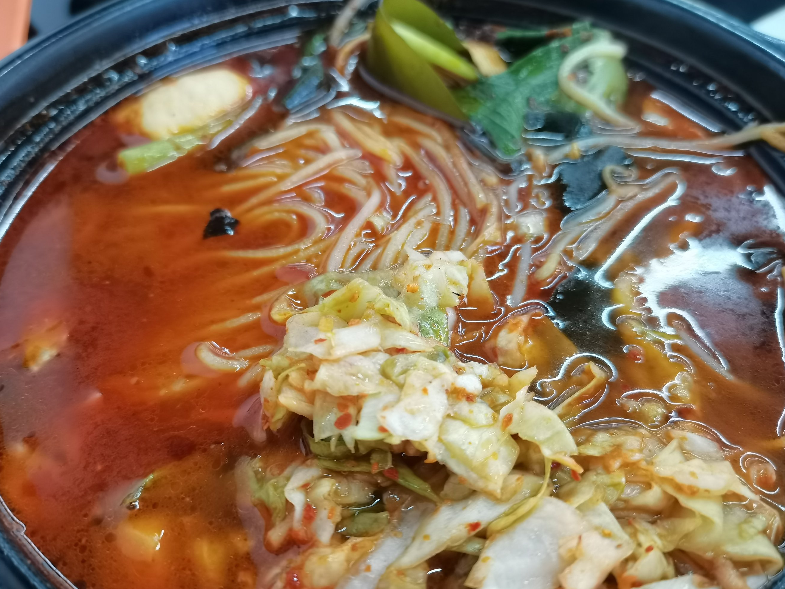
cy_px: 301
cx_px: 401
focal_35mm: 28
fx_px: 635
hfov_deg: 63.4
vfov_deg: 49.7
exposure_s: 1/33.3
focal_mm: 5.58
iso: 640
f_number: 1.8
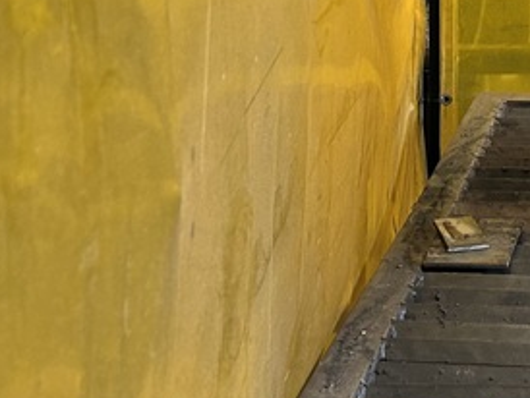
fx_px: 1486
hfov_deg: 19.5
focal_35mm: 97
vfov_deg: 14.8
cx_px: 565
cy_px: -71
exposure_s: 1/120
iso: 100
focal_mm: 5.7
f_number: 1.5
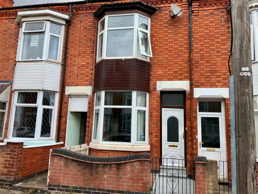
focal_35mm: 28
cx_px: 129
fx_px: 209
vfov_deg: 49.7
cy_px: 97
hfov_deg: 63.4
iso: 20
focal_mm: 3.99
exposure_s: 1/521
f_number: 1.8
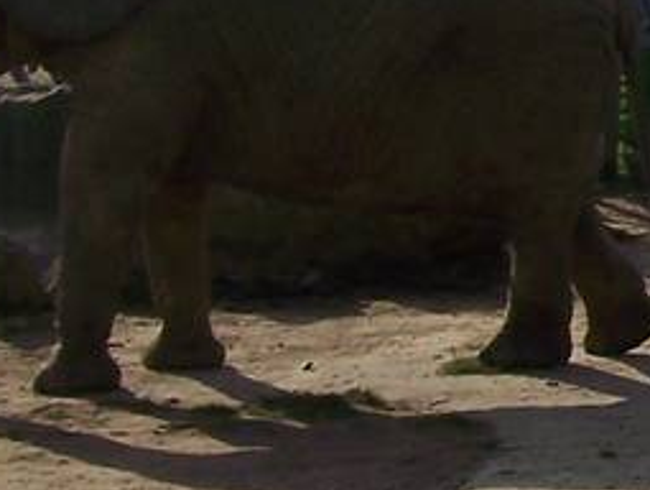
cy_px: 31
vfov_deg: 6.2
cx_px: 986
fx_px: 4475
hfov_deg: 8.1
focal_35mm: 238
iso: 64
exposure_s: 1/800
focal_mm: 6.3
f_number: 4
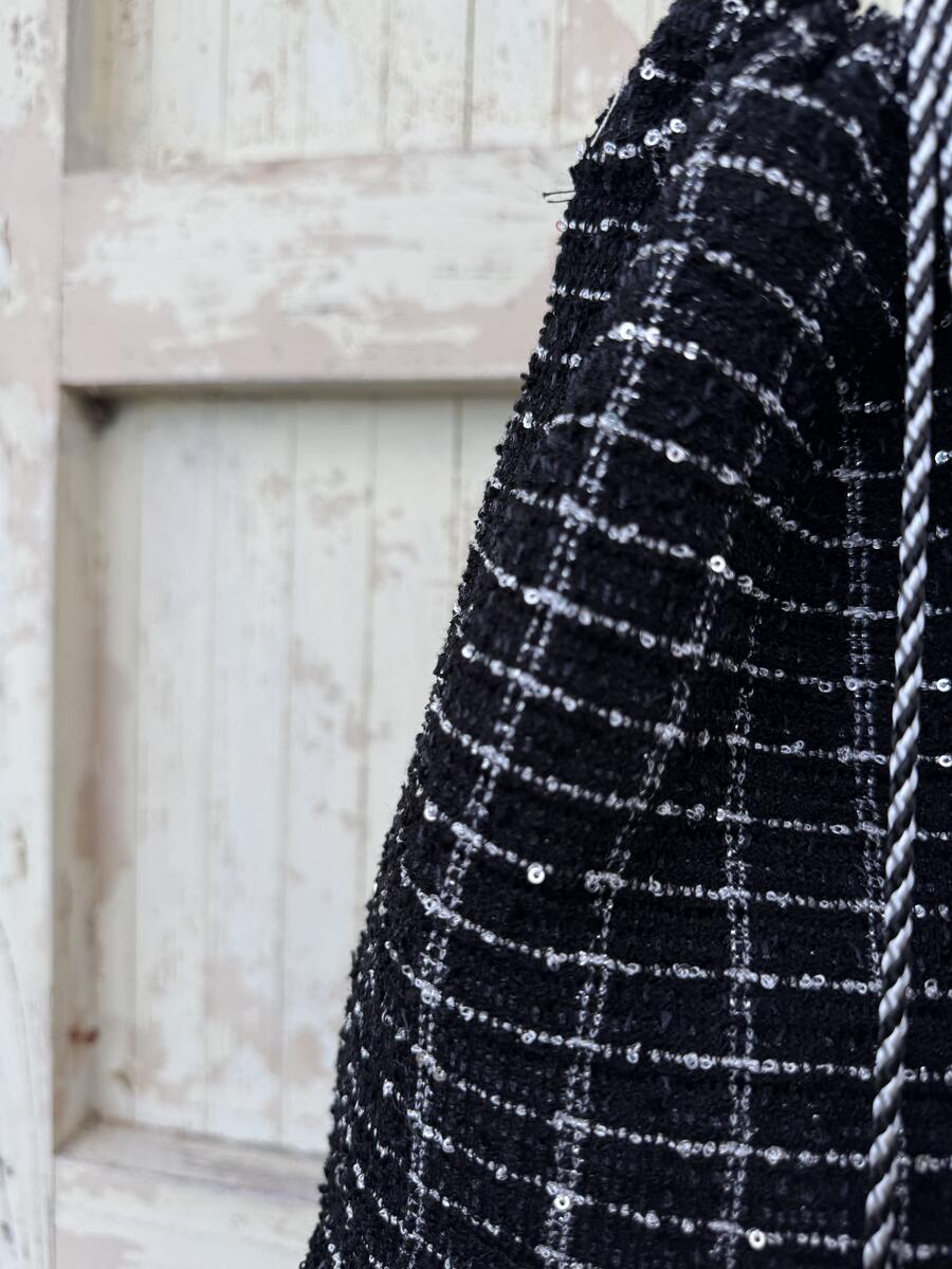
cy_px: 634
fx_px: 880
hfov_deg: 56.8
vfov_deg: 71.6
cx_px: 476
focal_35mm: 24
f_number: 1.78
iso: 80
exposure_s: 1/372
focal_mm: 6.76
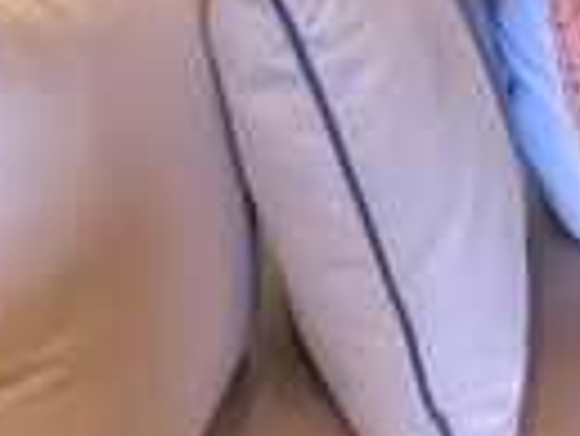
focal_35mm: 103
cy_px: -553
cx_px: 580
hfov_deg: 18.6
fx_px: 1727
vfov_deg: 12.0
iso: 200
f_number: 1.8
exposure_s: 1/60
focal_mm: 1.57
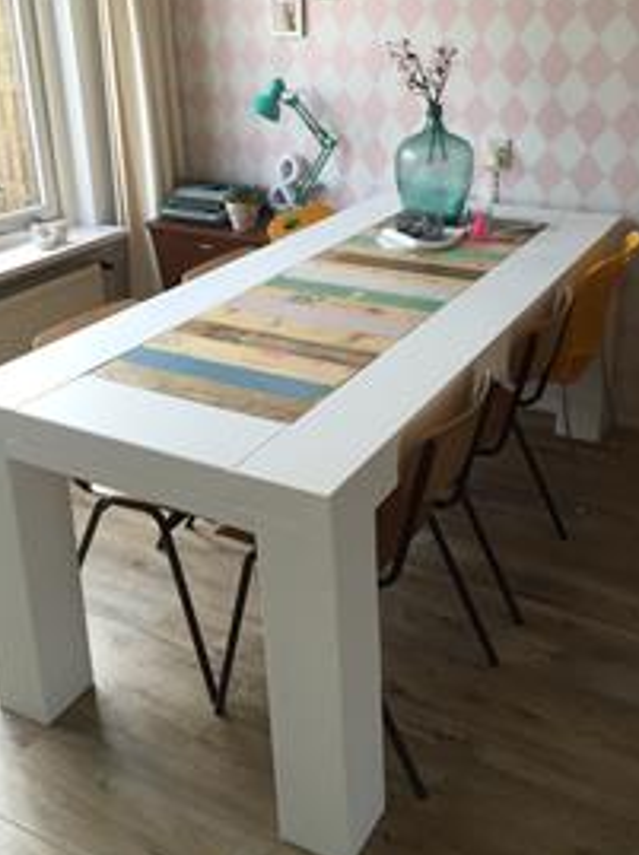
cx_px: 348
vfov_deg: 49.7
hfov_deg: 38.5
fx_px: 913
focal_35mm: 37
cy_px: 323
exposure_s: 1/120
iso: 40
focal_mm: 4.15
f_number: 2.2
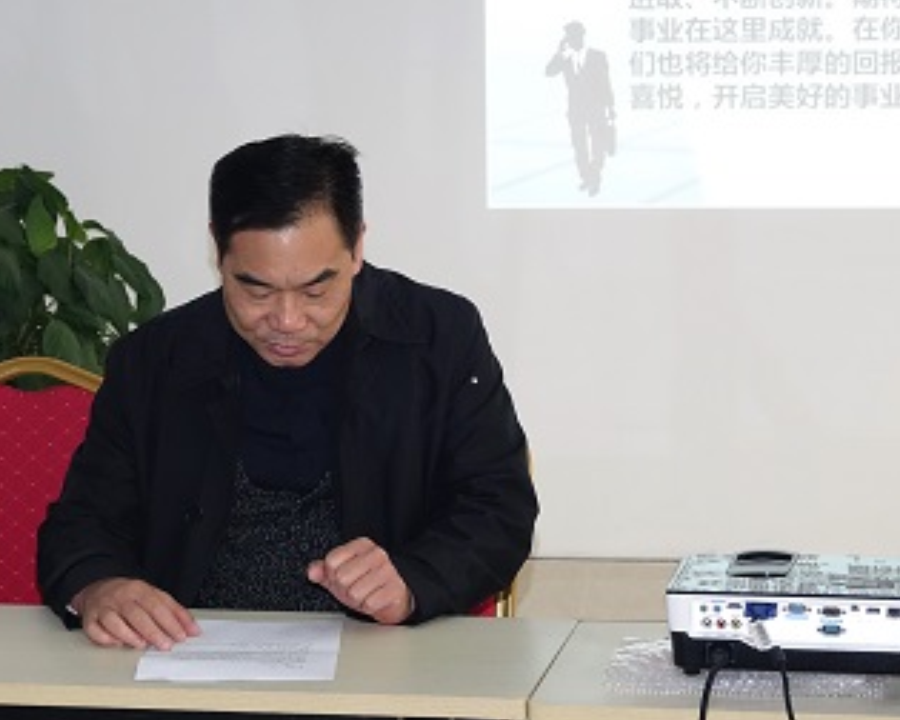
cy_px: 357
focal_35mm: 119
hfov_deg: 16.2
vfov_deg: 13.0
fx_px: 3170
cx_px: 409
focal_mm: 38.04
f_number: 5
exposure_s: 1/125
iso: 1600
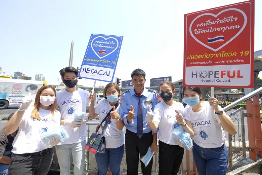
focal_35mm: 15
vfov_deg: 77.3
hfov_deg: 100.4
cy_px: 88
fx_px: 109
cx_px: 131
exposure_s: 1/500
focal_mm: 10
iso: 250
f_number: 4.5
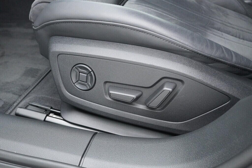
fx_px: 252
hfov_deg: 53.2
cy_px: 84
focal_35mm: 36
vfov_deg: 36.8
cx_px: 126
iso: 5000
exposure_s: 1/125
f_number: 6.3
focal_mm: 24
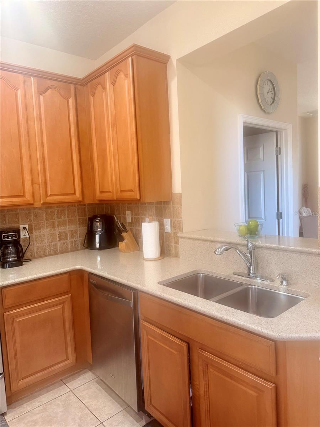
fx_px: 296
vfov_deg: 71.6
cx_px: 160
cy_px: 214
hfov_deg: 56.8
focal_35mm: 24
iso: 200
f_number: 1.78
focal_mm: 6.76
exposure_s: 1/60
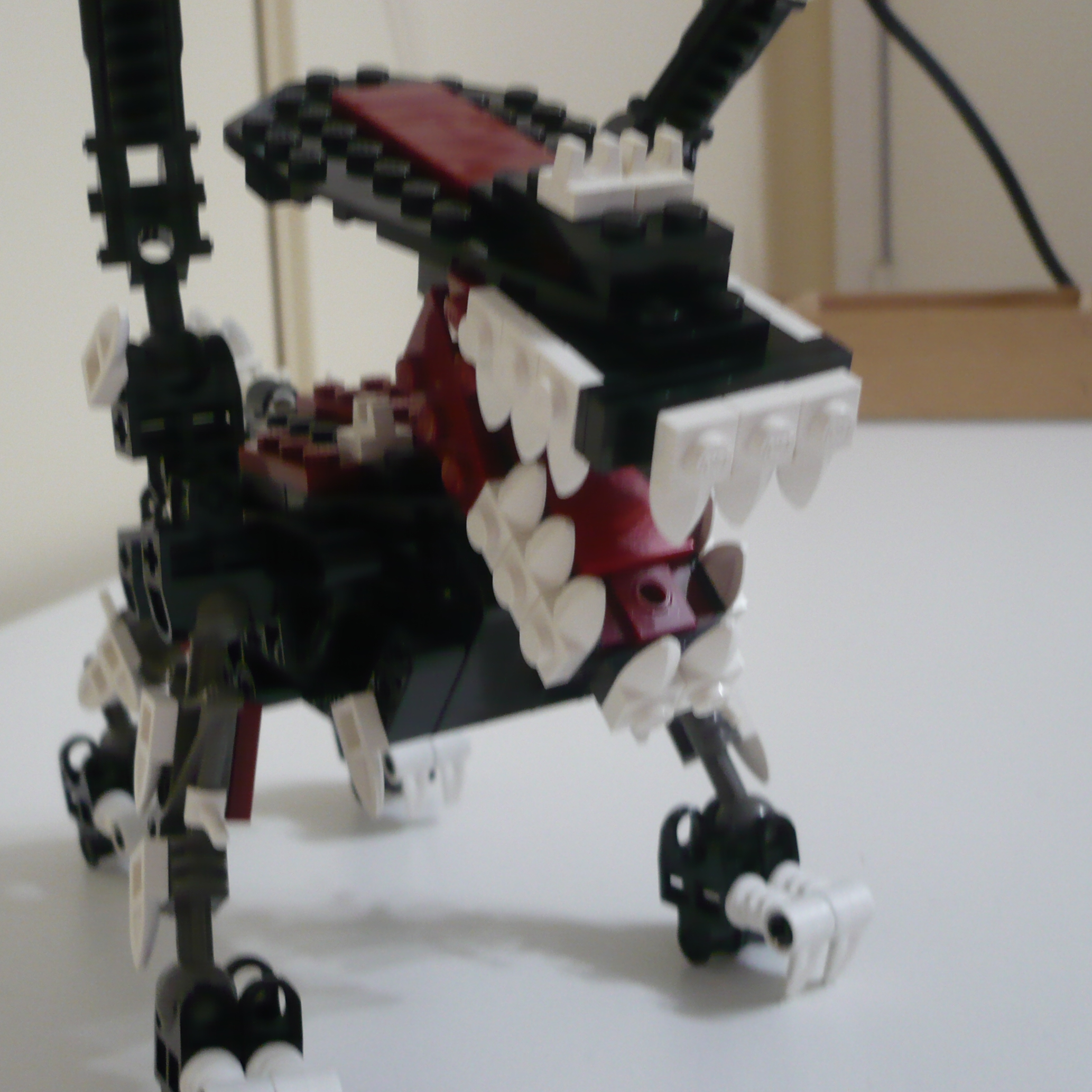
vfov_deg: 36.8
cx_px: 512
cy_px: 523
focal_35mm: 46
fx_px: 1642
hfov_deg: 36.8
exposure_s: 1/10
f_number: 2.8
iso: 200
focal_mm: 5.8
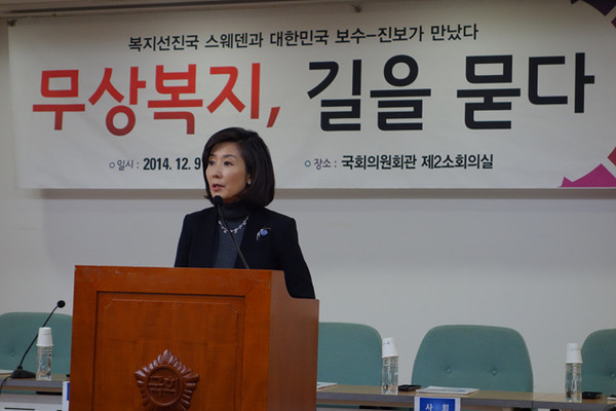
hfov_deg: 22.4
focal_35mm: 91
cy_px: 206
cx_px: 308
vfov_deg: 15.0
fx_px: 1557
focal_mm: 33.9
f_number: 4.9
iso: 640
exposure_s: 1/100
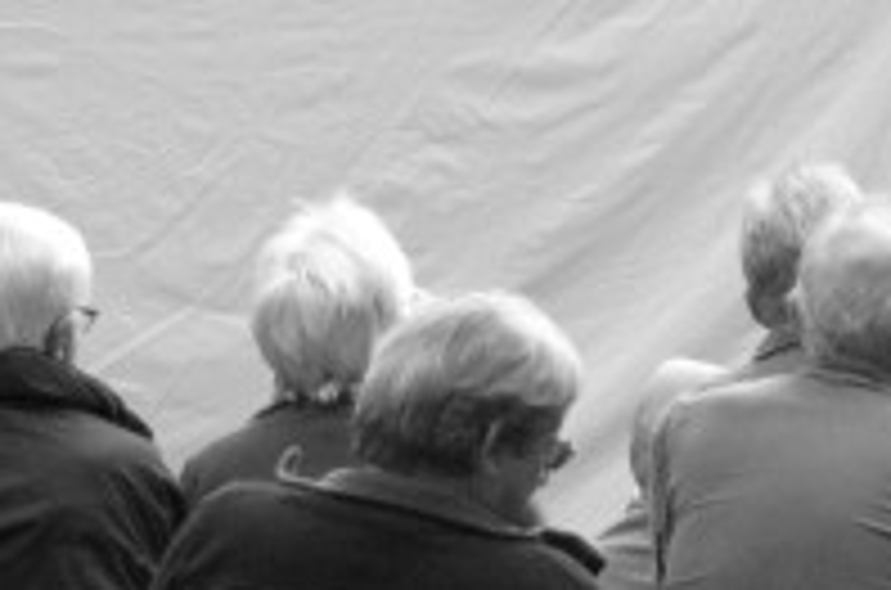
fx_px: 9975
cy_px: 128
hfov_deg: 5.0
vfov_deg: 3.4
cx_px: 1678
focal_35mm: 404
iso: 2000
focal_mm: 52
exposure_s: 1/200
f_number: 4.8
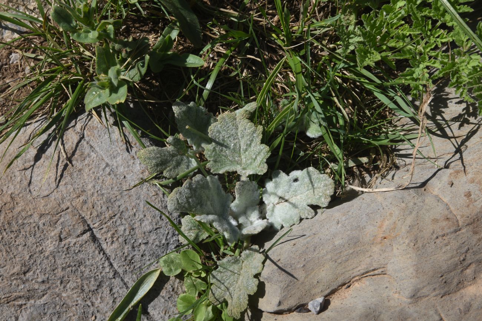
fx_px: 937
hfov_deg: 28.8
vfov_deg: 19.5
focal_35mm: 70
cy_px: 160
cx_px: 241
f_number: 16
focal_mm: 70
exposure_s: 1/125
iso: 160
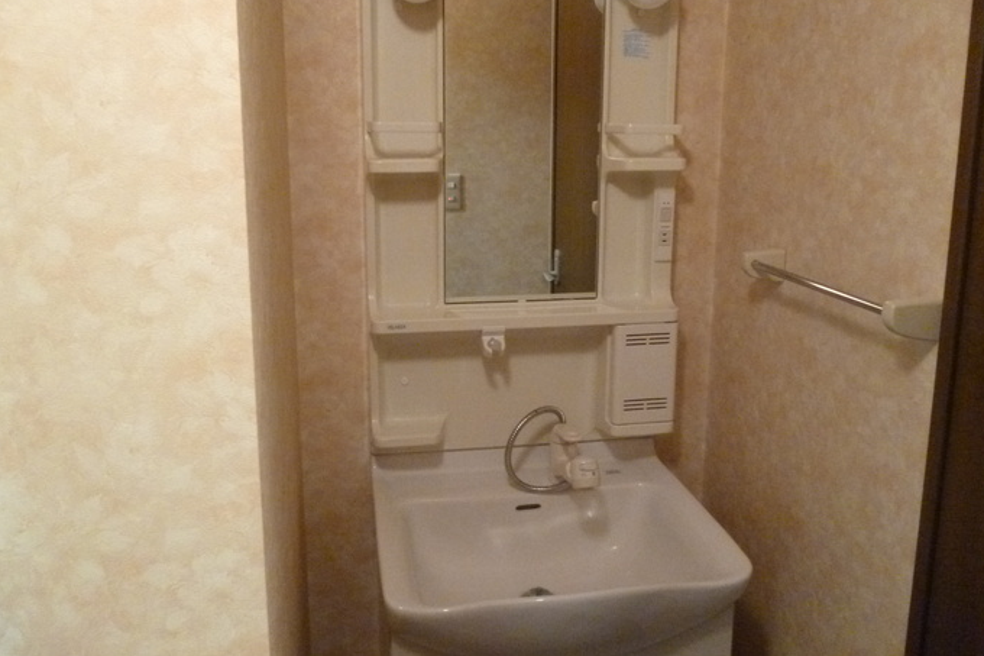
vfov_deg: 43.5
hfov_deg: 61.9
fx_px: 820
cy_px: 279
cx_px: 492
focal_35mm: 30
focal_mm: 5
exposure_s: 1/15
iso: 800
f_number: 3.1
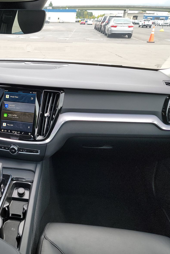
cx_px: 16
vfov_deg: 55.8
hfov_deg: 36.4
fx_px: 241
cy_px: 125
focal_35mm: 34
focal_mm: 6.7
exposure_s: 1/119
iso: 77
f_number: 1.8
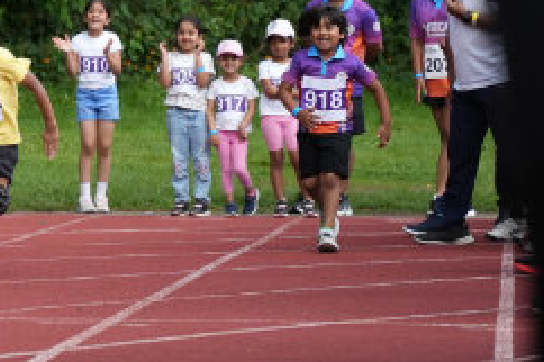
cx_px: -474
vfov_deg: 4.6
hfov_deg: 6.8
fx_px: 4470
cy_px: -114
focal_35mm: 296
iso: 400
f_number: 2.8
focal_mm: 70
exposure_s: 1/3200
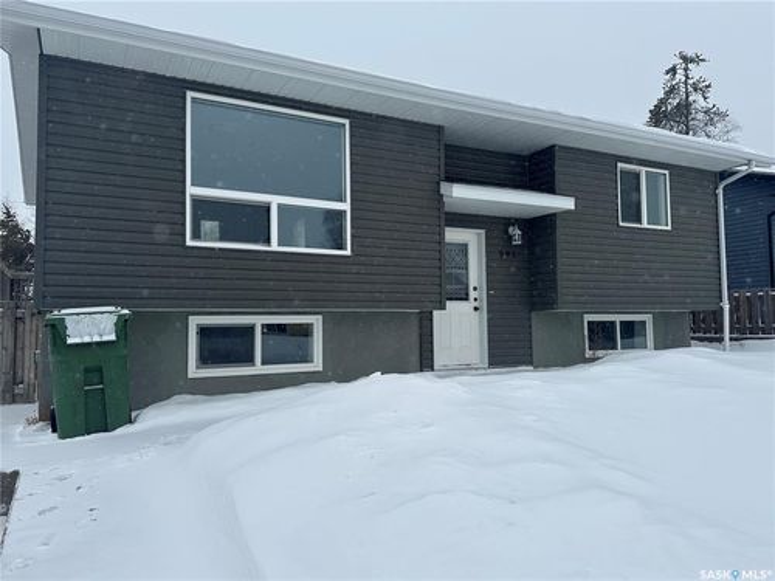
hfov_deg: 71.6
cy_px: 290
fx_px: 537
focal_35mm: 24
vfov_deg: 56.8
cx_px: 388
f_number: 1.78
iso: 80
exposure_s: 1/2155
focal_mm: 6.86
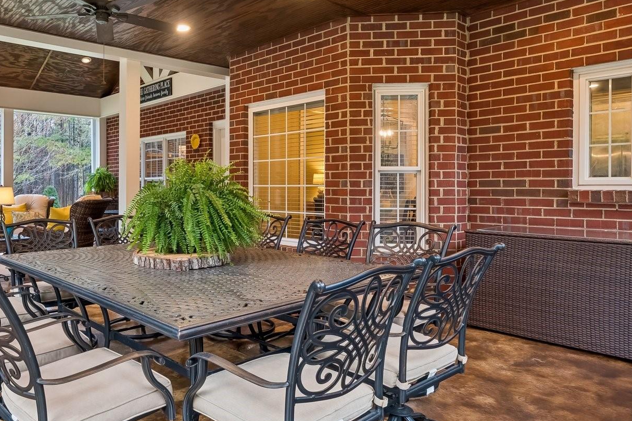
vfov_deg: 47.9
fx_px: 474
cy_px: 190
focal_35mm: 27
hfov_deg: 66.0
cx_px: 222
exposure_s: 1/4
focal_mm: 16
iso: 400
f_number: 8
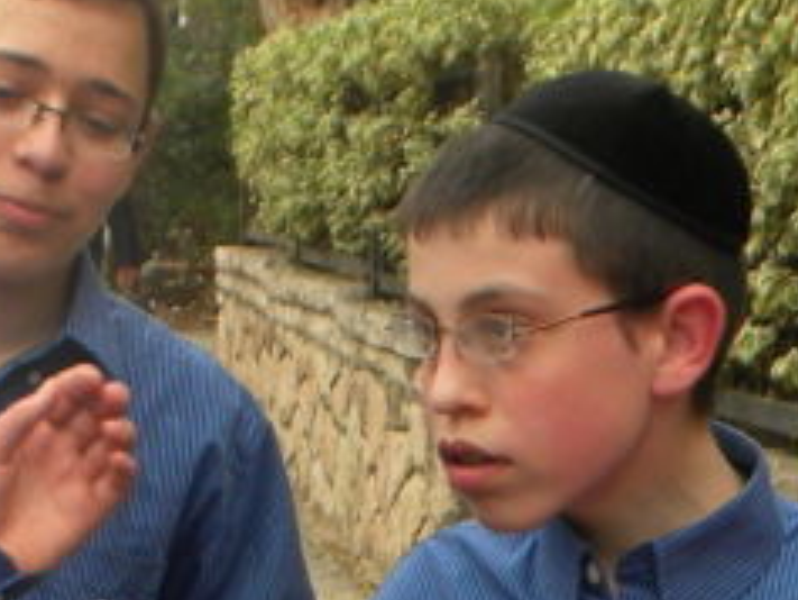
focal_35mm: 121
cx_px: -209
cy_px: 556
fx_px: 2791
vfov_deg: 12.2
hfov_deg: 15.6
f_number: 3.5
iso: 80
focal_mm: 5
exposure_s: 1/358
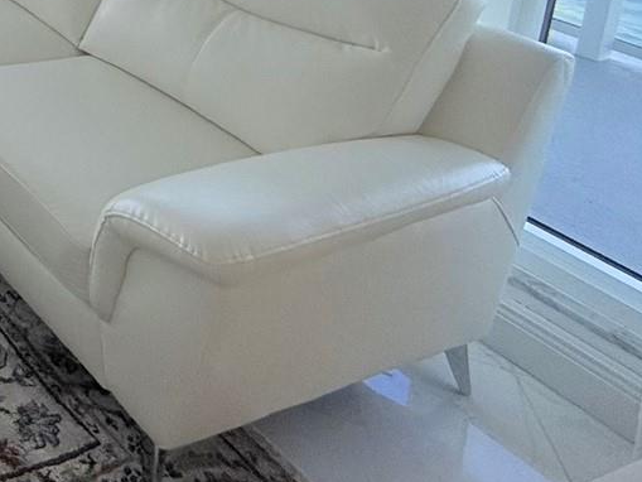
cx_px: -324
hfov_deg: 28.1
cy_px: -191
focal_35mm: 44
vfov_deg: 26.3
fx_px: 816
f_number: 2.2
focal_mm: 2.22
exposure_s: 1/276
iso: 64
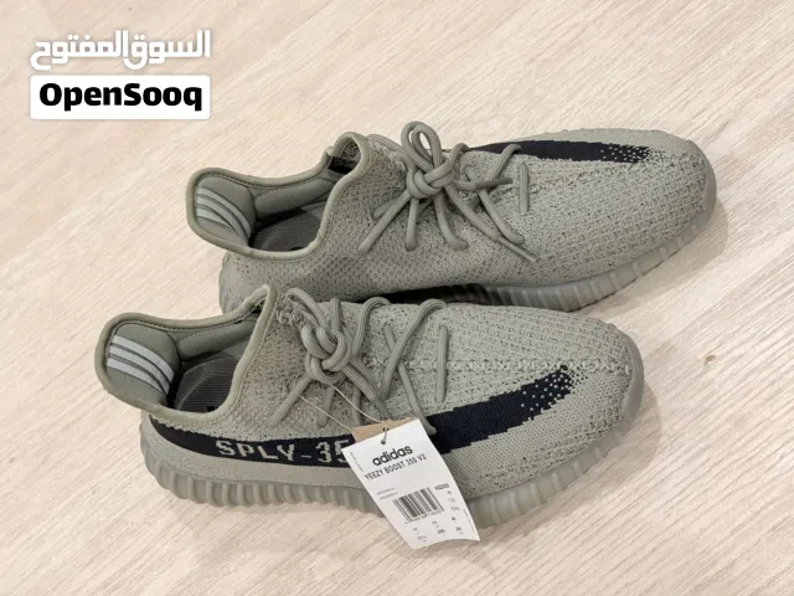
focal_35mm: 48
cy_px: 298
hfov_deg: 39.7
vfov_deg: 30.3
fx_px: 1101
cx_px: 397
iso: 160
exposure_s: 1/50
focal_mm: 6.76
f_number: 1.78
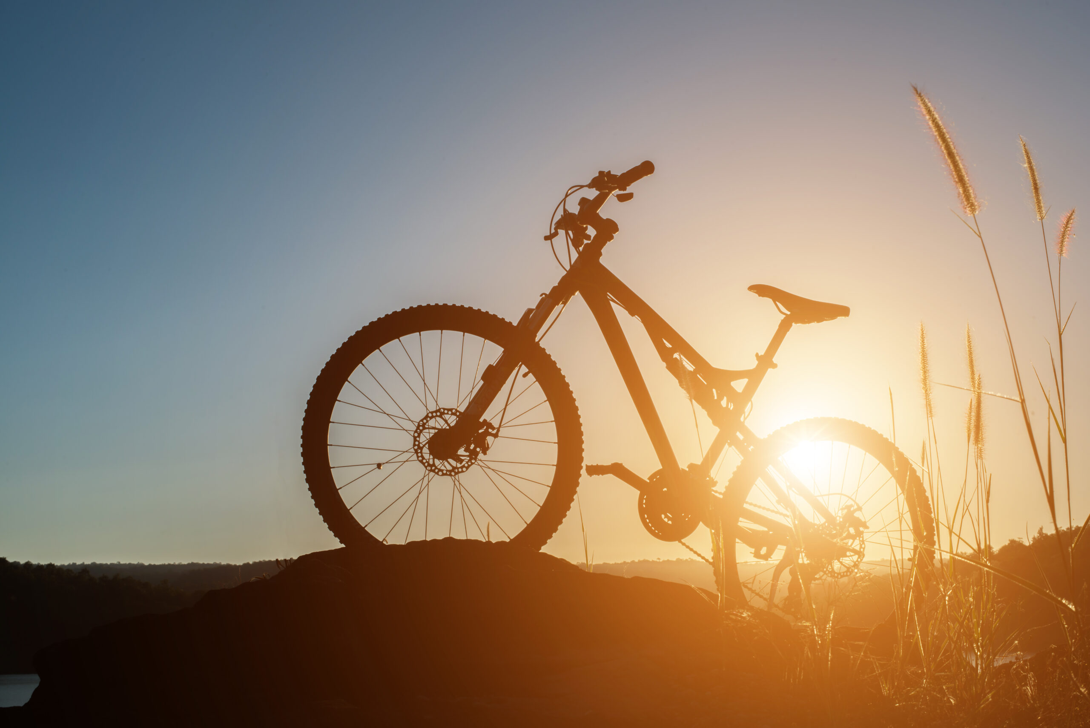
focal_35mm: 50
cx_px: 545
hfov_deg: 39.6
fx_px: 1514
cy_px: 364
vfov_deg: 27.0
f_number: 16
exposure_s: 1/160
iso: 50
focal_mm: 50
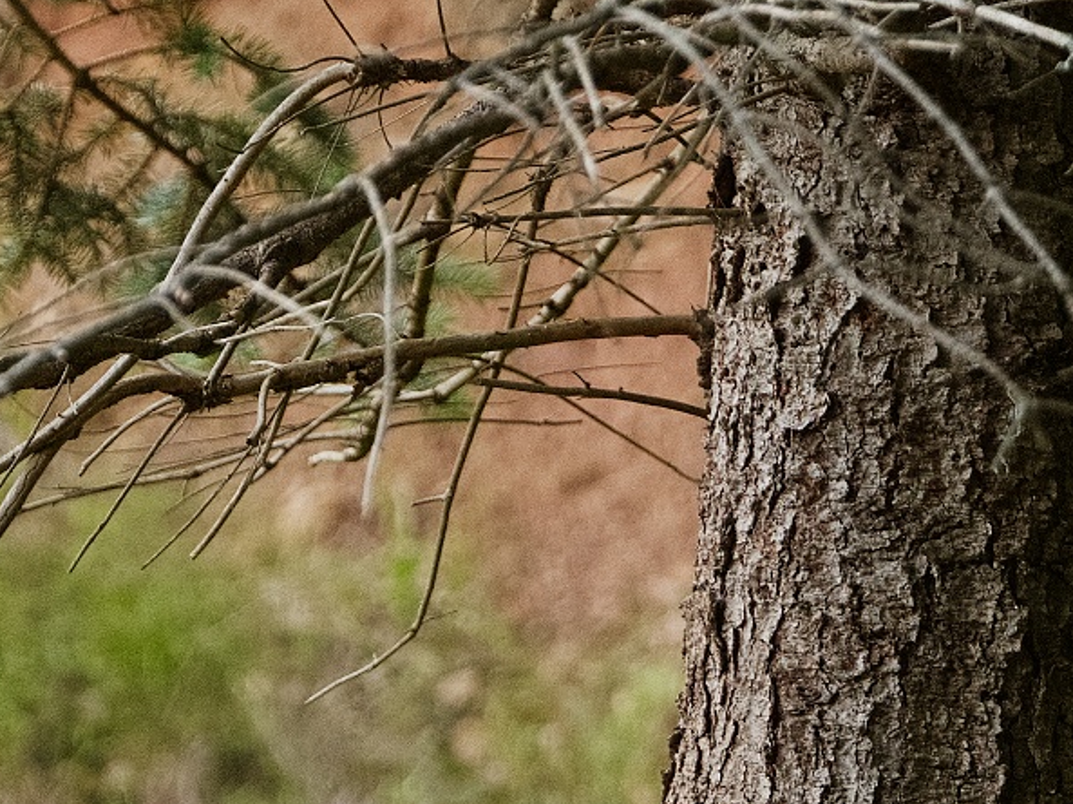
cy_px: 506
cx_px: 204
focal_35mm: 458
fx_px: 14188
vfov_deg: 3.2
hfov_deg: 4.3
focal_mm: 97
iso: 1600
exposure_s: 1/200
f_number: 5.6
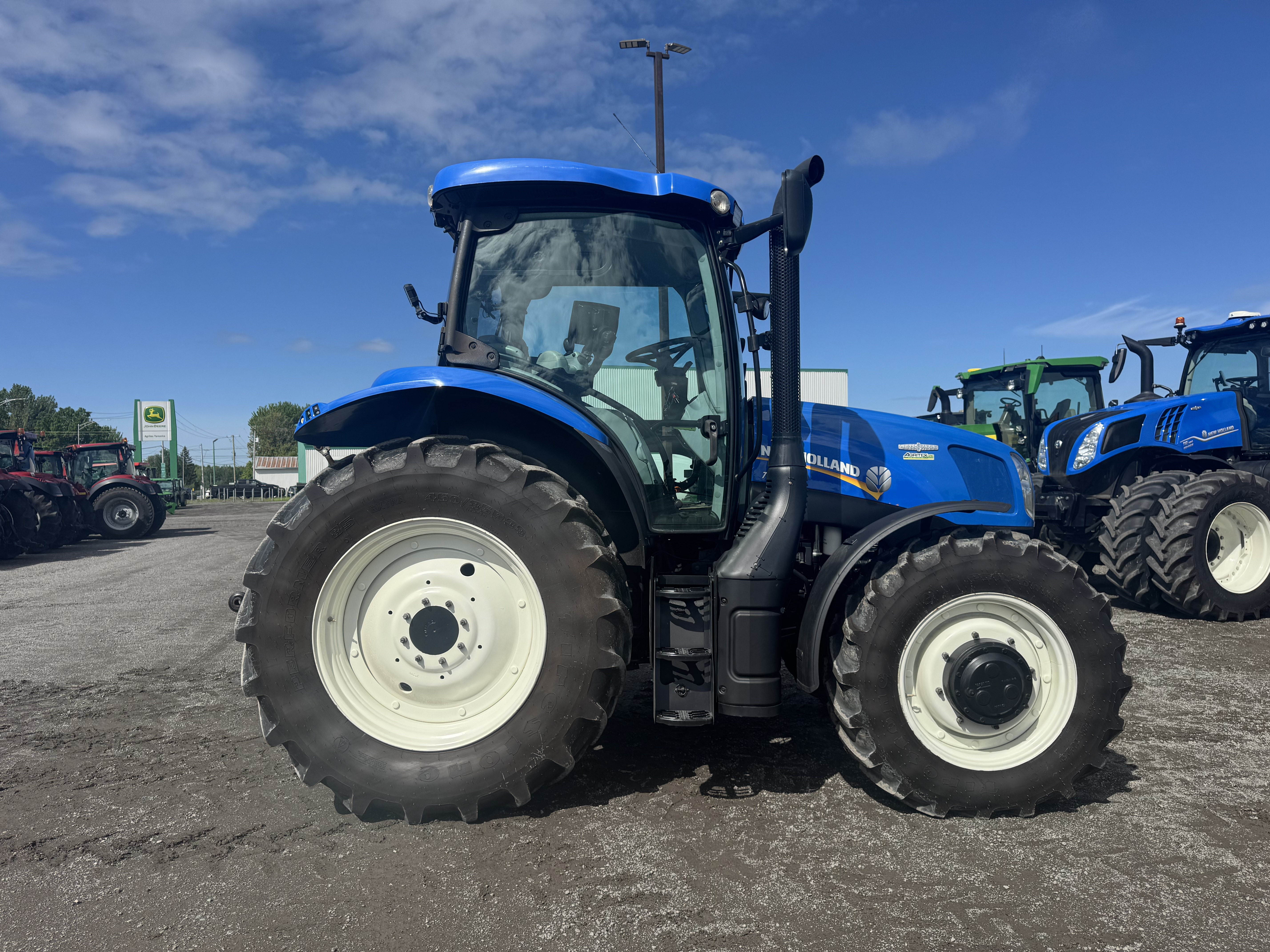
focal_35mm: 24
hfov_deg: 71.6
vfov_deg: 56.8
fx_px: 881
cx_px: 635
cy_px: 476
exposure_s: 1/5814
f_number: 1.78
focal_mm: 6.76
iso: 80
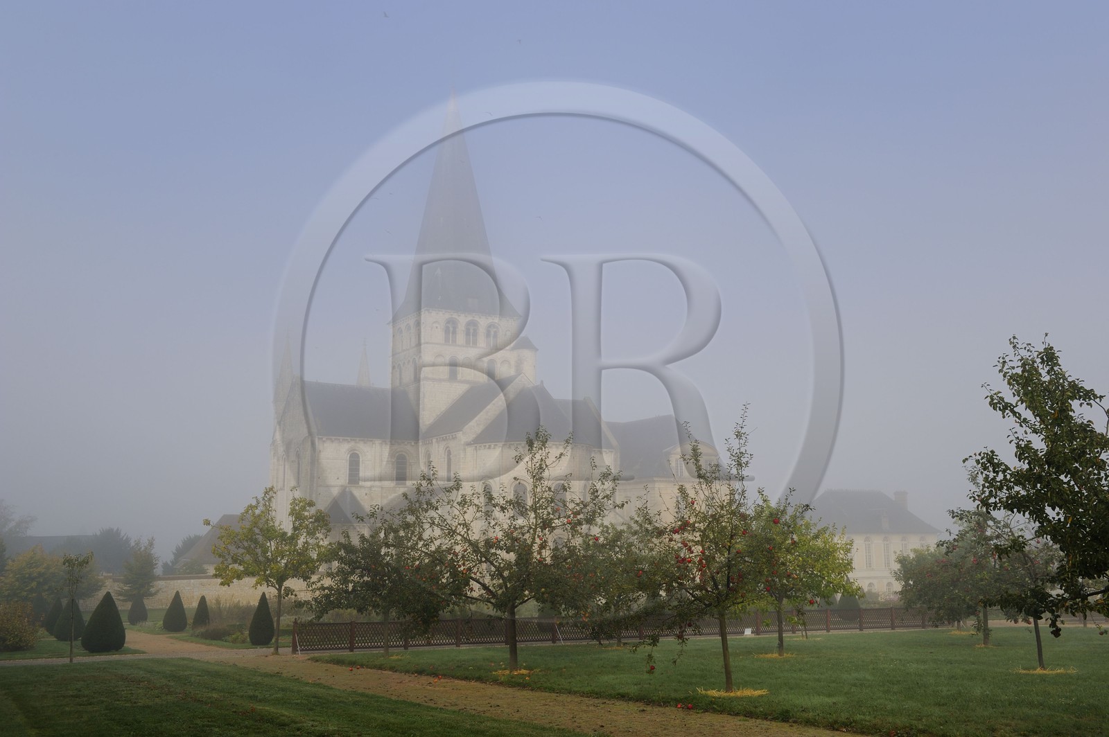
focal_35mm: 35
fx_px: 1077
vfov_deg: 37.8
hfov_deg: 54.5
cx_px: 554
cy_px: 368
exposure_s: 1/160
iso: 200
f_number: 11
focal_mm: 35
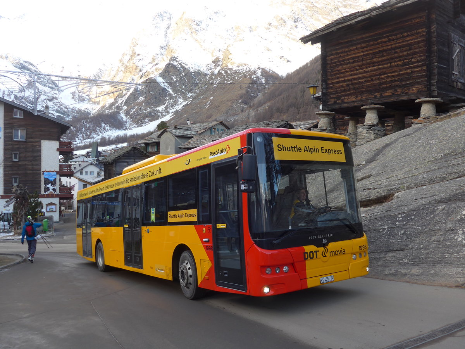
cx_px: 232
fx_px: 390
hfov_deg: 61.7
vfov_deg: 48.2
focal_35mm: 29
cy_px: 174
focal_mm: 6
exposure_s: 1/160
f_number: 2.8
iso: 80
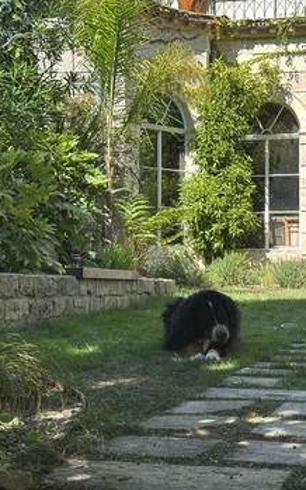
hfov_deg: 18.6
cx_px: 201
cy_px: 263
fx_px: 934
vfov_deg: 29.4
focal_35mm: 70
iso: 80
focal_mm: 6.86
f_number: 1.78
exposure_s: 1/1590
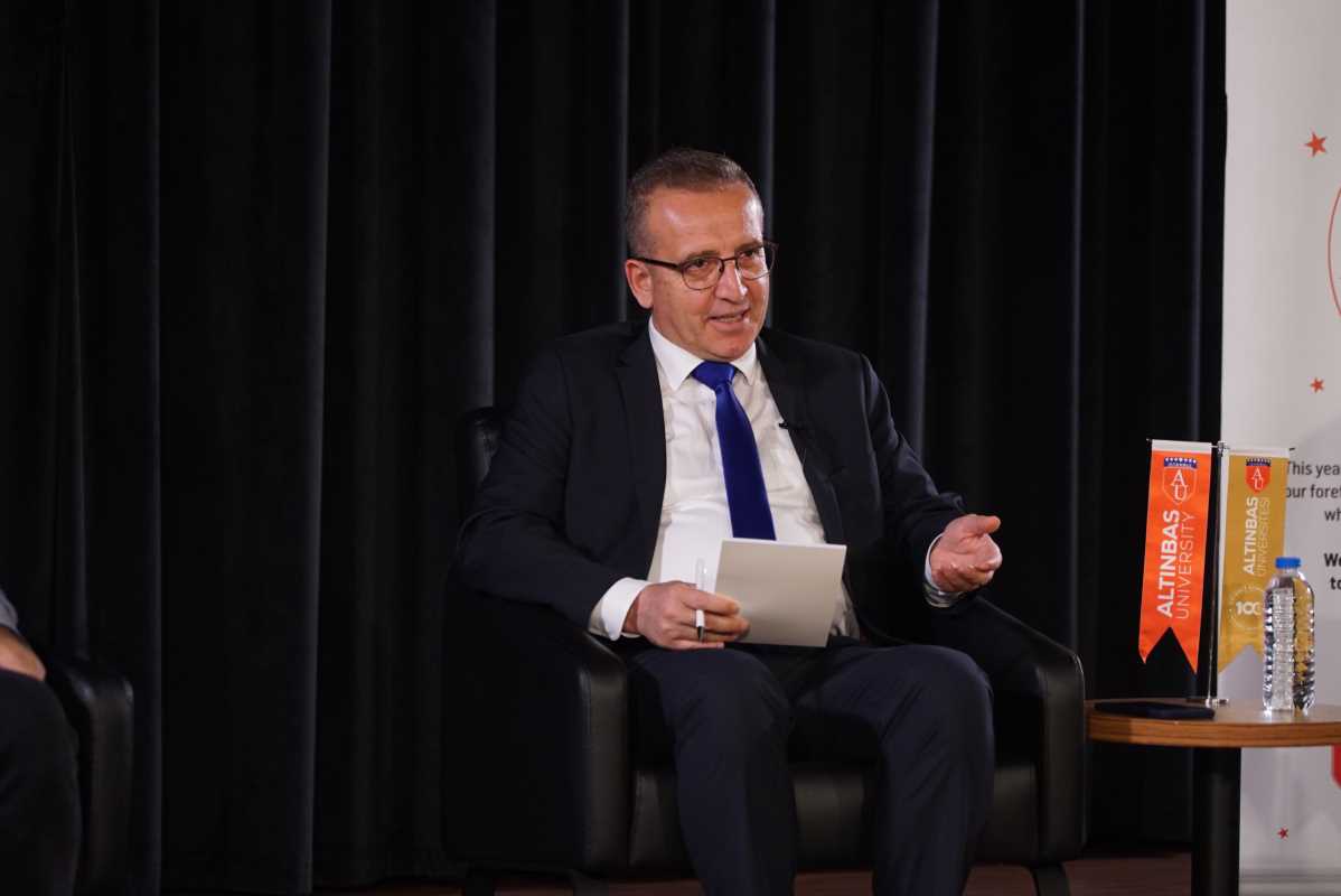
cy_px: 448
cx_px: 670
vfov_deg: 10.2
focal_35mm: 135
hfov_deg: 15.2
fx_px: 5031
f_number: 4
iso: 1250
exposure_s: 1/125
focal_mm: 135
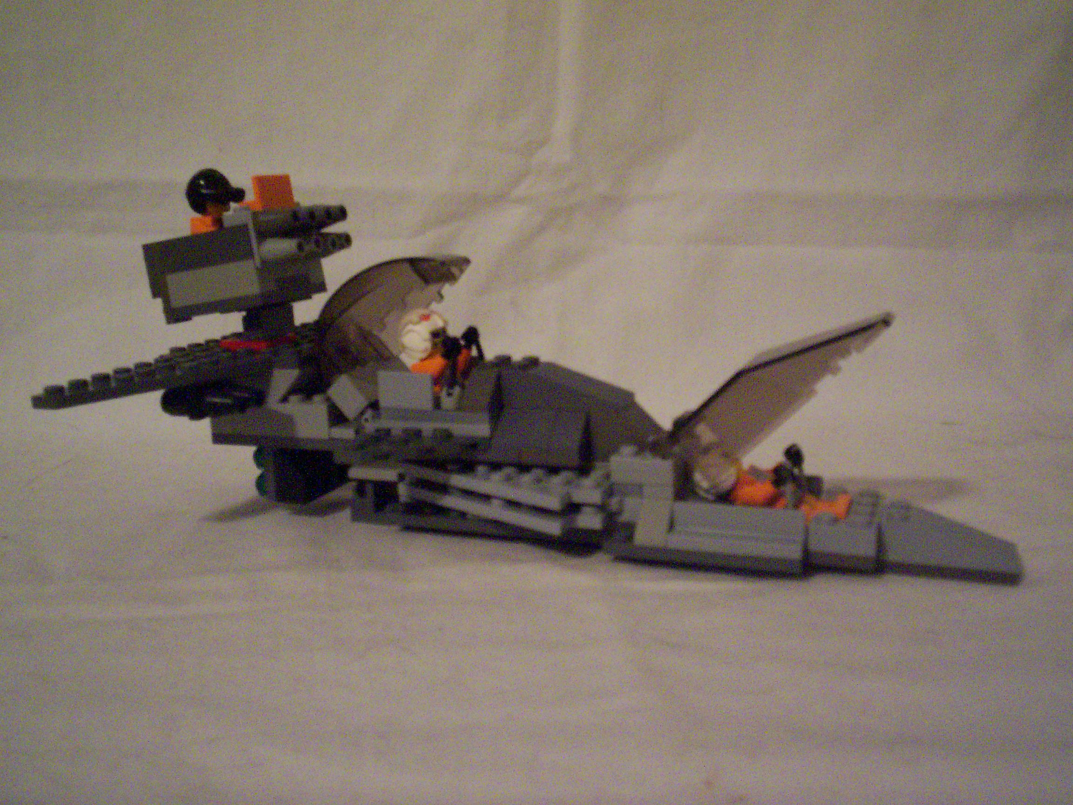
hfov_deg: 51.4
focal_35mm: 36
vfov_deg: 39.7
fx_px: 1116
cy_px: 402
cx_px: 536
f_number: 4.5
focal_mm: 5.9
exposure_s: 1/8
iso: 400
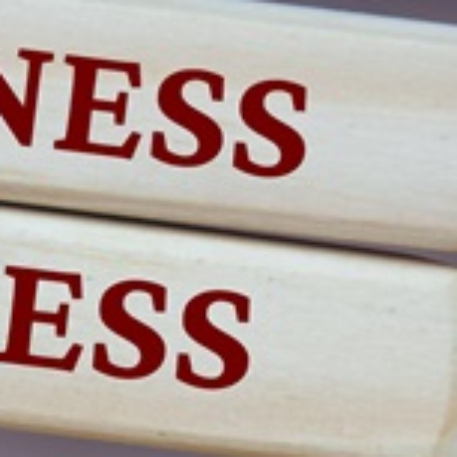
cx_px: 54
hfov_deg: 2.9
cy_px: 360
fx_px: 8962
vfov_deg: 2.9
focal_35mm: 600
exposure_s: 1/15
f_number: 8
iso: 160
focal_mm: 90
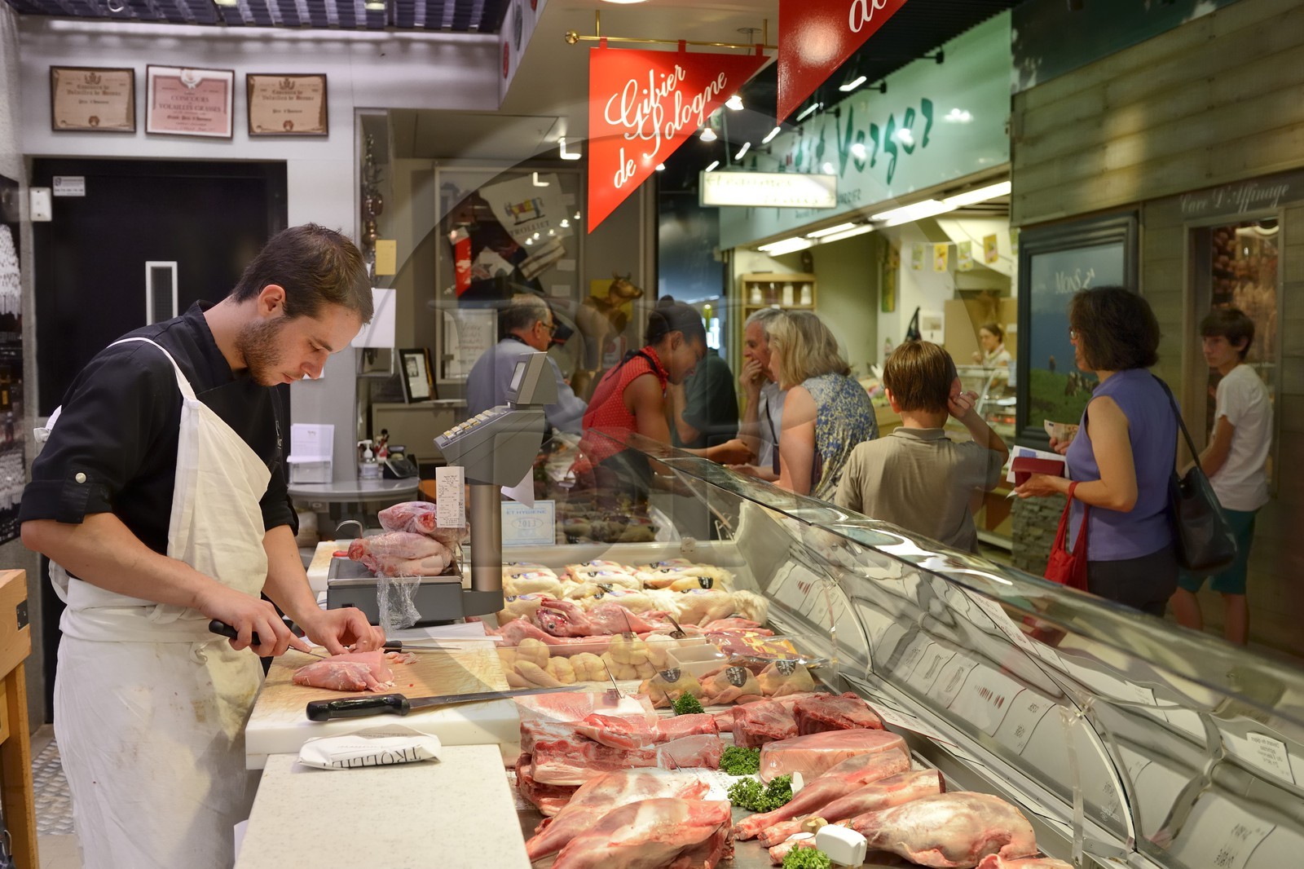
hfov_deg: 50.7
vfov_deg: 35.0
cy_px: 434
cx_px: 652
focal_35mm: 38
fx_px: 1376
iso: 800
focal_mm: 38
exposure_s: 1/125
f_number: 4.5
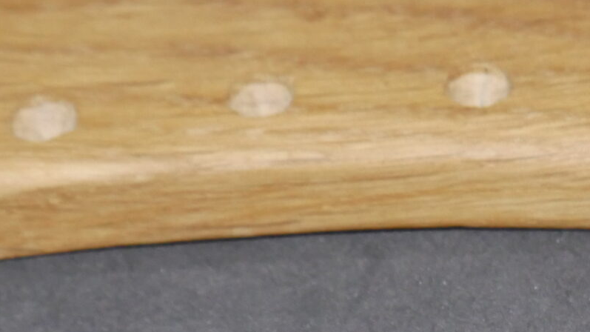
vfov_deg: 8.5
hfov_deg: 15.2
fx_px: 2190
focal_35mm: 140
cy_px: 462
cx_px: 543
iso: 1600
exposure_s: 1/60
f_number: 5
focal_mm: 20
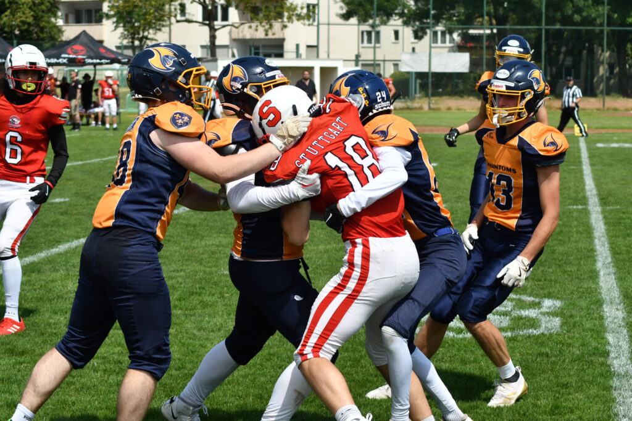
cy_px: 210
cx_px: 316
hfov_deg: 19.5
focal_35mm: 105
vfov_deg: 13.0
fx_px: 1843
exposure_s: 1/1600
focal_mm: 70
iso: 400
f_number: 7.1
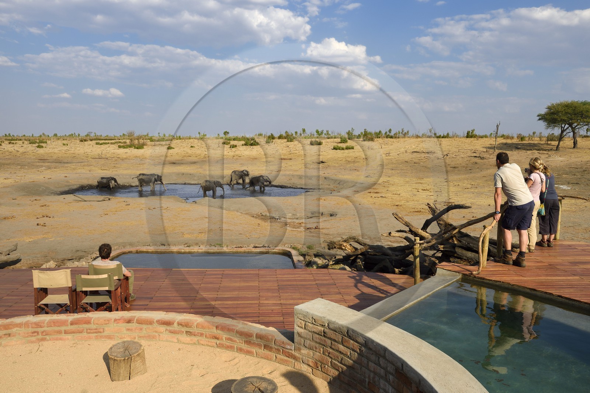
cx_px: 295
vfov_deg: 44.9
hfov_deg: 63.7
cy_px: 196
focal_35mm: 29
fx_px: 475
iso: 200
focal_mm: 29
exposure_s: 1/200
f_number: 13
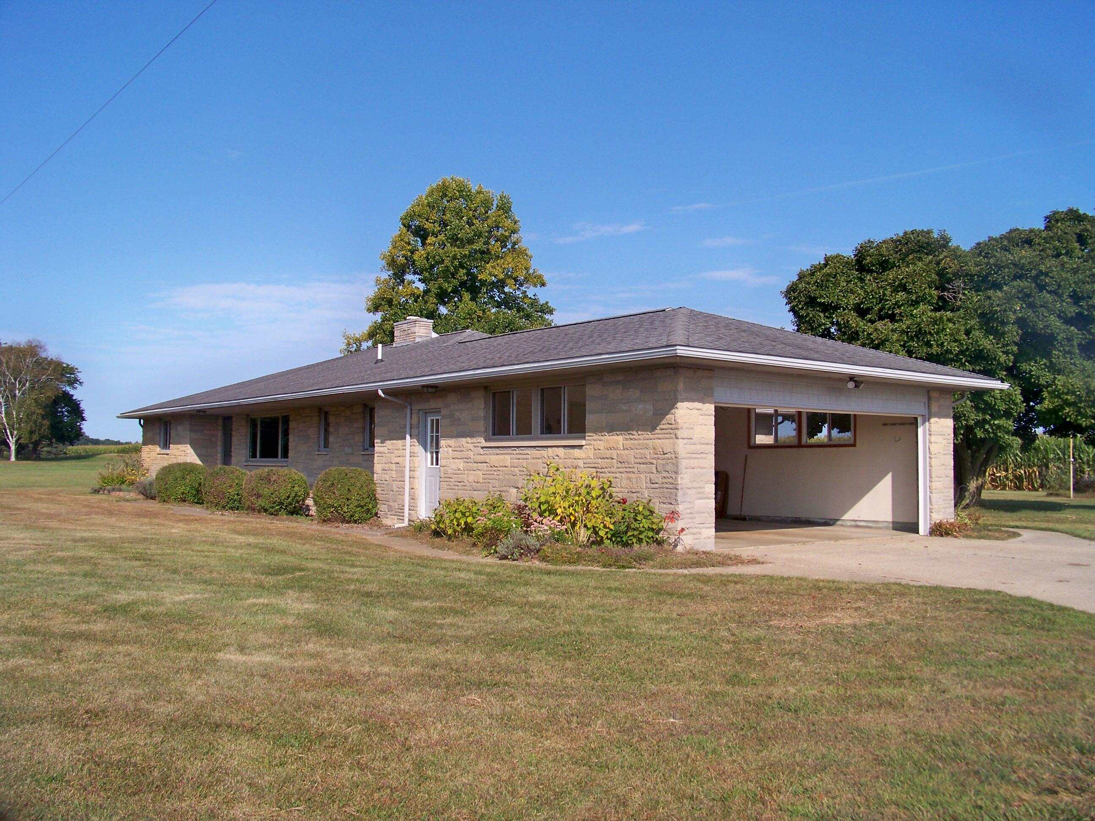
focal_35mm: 33
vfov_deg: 42.9
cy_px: 410
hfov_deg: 55.4
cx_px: 548
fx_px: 1044
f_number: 4
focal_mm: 5.85
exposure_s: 1/640
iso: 80
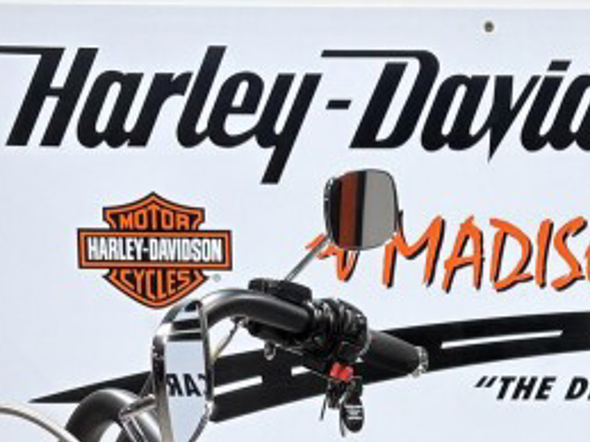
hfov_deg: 18.2
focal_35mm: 107
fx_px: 1823
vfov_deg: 12.5
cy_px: 811
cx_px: 507
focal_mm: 5.96
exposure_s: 1/120
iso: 32
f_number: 1.6
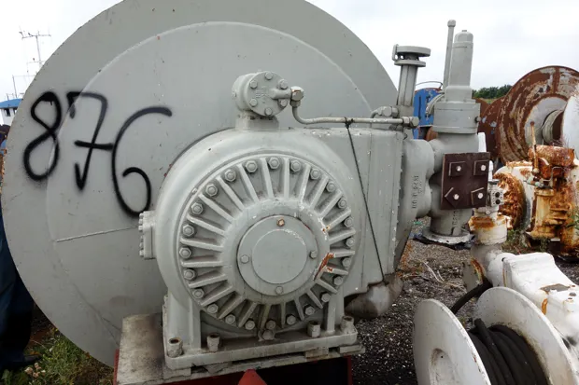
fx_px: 450
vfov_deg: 46.4
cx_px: 290
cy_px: 192
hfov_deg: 65.5
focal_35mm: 28
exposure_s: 1/100
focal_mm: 10.4
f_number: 5
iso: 125
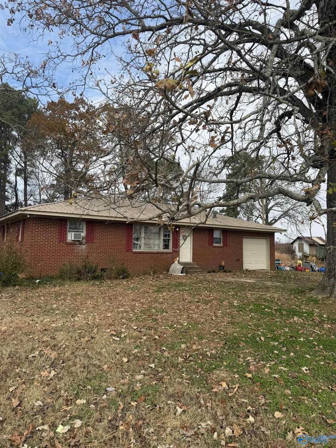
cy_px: 224
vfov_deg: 71.6
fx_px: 311
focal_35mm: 24
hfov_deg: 56.8
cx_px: 168
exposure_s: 1/2907
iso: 80
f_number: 1.78
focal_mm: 6.76
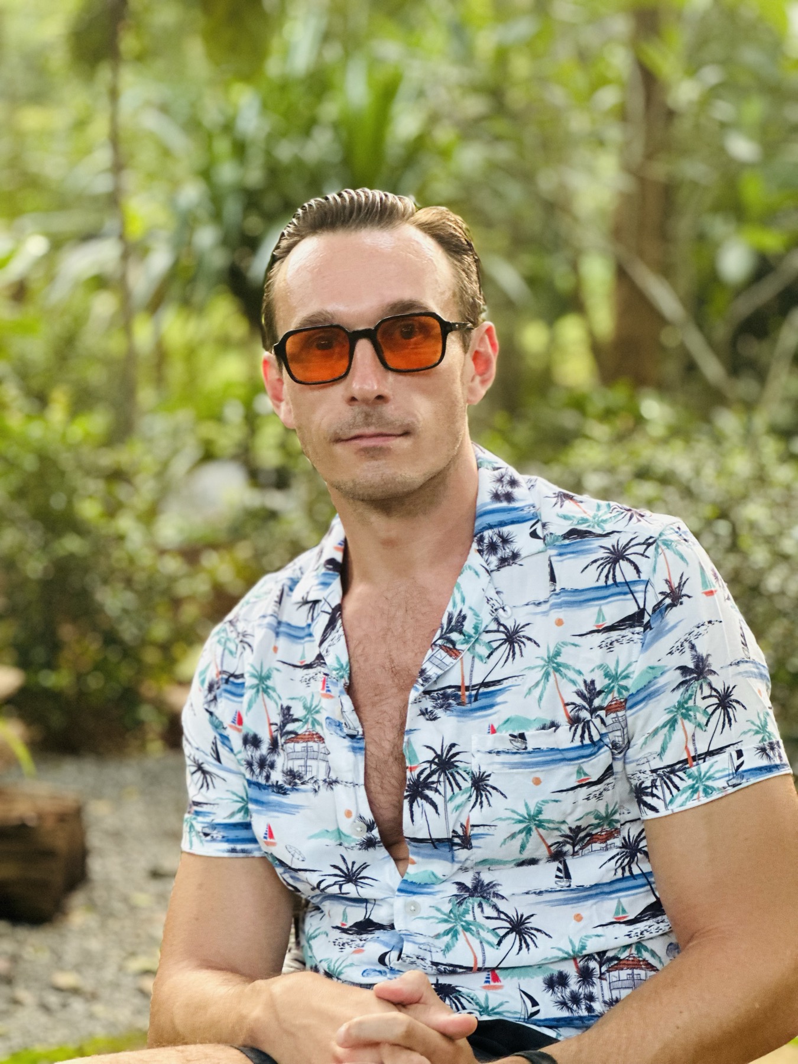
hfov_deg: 19.1
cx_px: 399
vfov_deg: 25.3
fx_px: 2367
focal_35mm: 77
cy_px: 532
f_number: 2.8
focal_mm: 9
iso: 500
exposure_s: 1/22
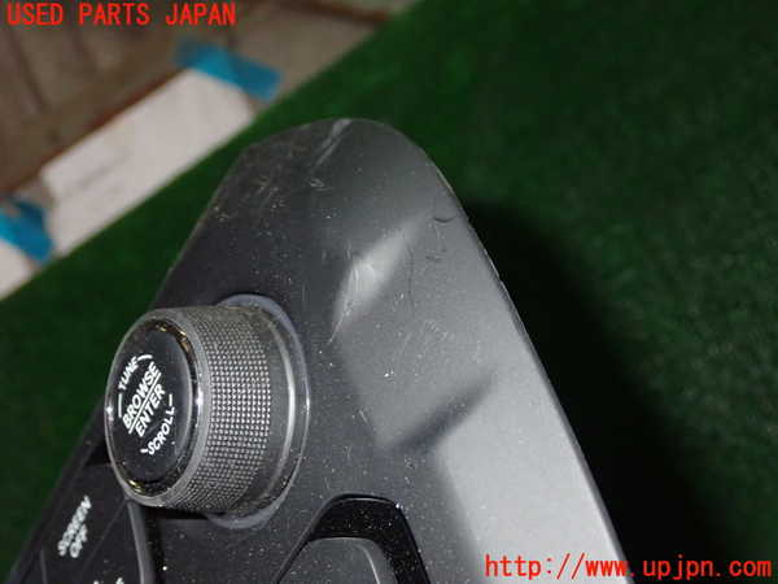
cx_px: 389
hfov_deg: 38.2
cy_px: 292
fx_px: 1124
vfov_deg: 29.1
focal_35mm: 50
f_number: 9
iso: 800
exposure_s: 1/50
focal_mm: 9.01
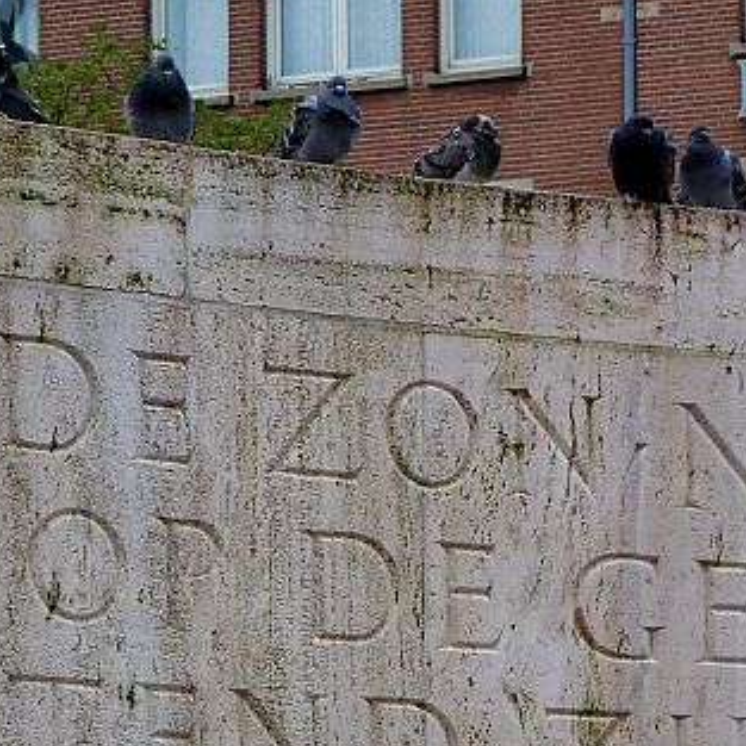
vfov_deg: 8.9
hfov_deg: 9.0
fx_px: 4730
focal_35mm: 194
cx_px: 653
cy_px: 889
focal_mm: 11
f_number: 4.1
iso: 80
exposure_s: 1/80
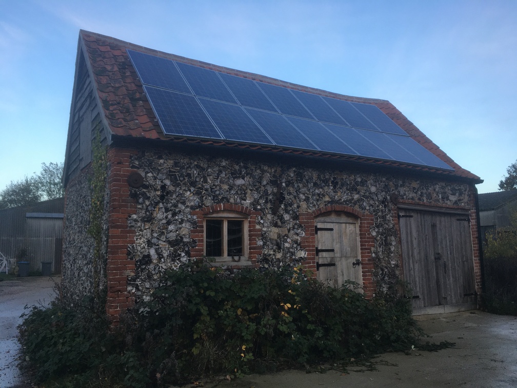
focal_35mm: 29
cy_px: 194
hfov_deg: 61.7
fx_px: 433
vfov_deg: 48.2
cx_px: 258
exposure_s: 1/100
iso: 32
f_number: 2.2
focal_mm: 4.15
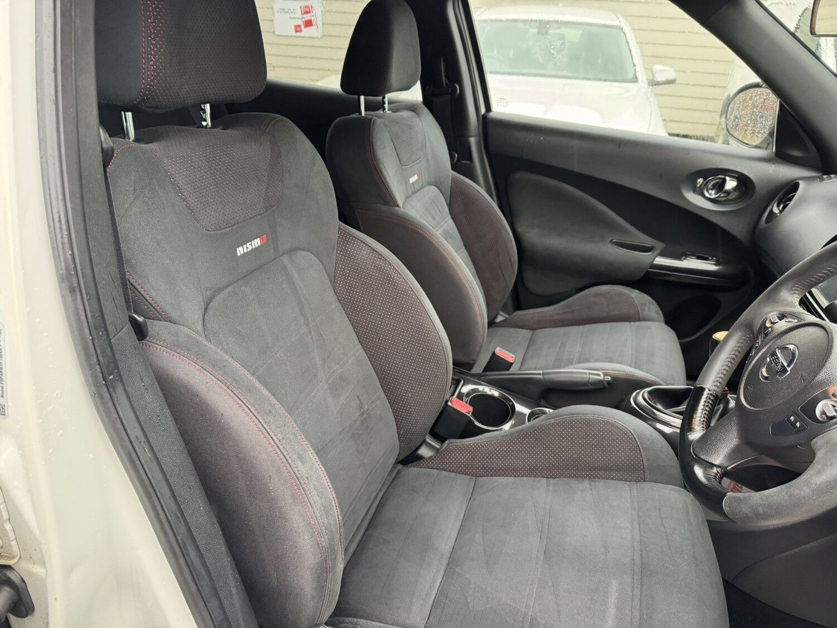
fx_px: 580
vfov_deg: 56.8
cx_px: 418
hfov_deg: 71.6
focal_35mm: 24
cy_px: 314
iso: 400
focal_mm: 6.76
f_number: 1.78
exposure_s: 1/60
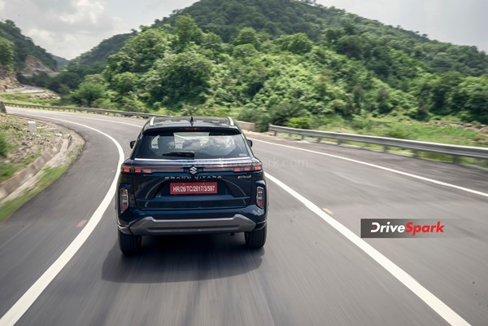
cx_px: 244
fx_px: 474
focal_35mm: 35
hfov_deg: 54.4
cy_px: 163
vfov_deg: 37.9
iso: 80
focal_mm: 35
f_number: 20
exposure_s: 1/25
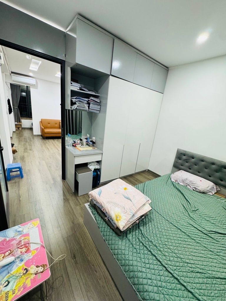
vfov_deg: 102.1
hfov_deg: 85.7
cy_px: 150
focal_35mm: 14
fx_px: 122
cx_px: 113
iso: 320
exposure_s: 1/100
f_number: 2.2
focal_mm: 2.22
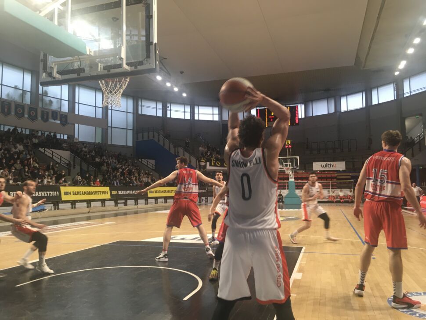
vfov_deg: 48.2
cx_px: 213
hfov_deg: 61.6
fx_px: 357
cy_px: 160
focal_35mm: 29
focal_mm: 4.15
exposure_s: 1/33
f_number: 2.2
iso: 50
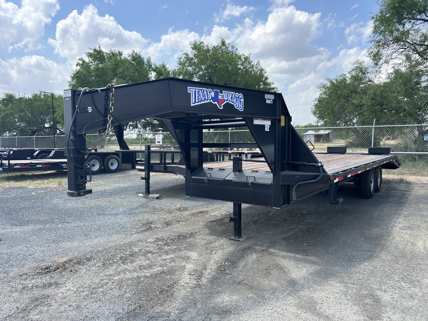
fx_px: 321
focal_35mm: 26
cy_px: 160
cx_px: 214
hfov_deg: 67.3
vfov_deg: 53.1
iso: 50
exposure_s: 1/1808
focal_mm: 5.7
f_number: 1.5
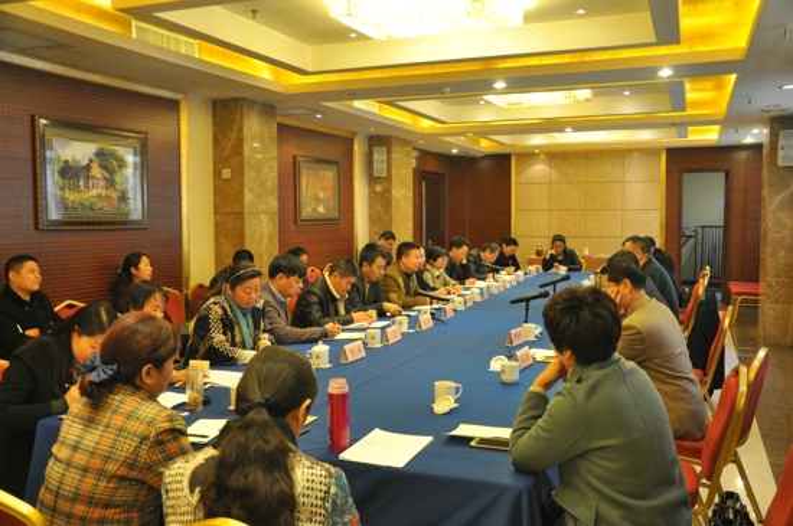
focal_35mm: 33
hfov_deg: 57.3
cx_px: 396
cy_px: 263
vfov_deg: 39.9
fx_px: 726
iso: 400
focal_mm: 22
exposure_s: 1/20
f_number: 4.5
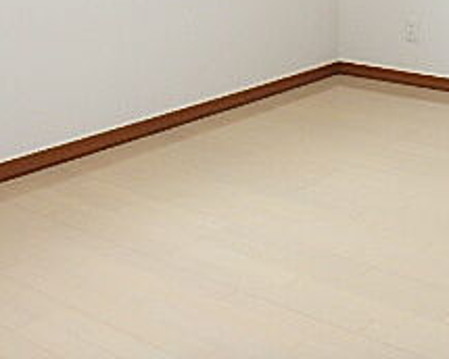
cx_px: 332
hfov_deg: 30.5
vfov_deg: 22.4
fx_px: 811
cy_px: -109
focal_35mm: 61
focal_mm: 3.7
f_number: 3.5
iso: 200
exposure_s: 1/30
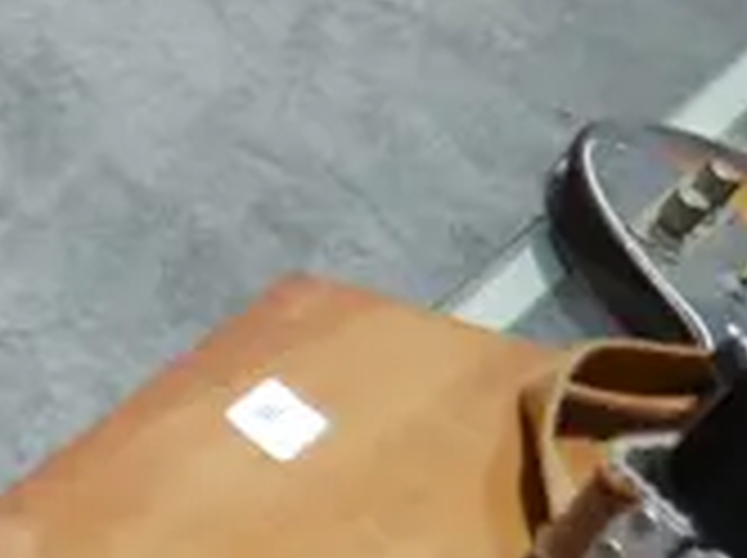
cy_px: -367
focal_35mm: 173
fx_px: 3728
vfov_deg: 8.3
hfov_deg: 9.1
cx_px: -1552
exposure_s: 1/60
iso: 400
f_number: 3.5
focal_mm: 14
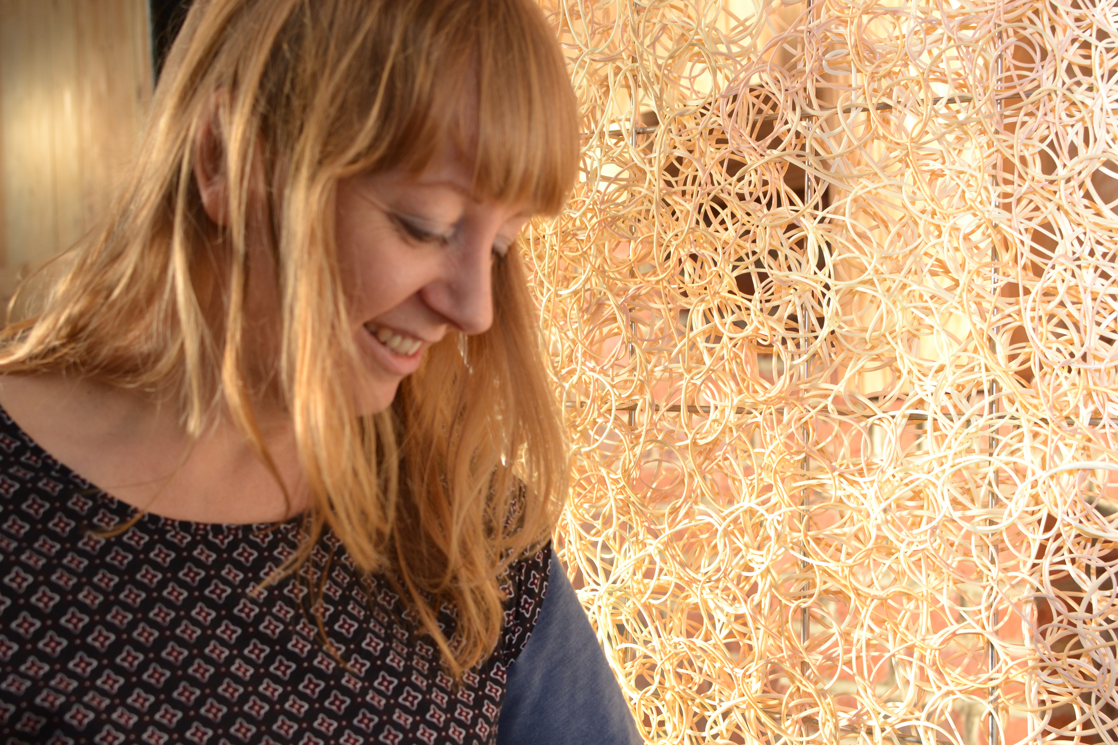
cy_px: 372
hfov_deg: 37.9
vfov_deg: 25.8
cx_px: 559
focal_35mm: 52
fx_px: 1630
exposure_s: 1/125
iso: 320
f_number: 5.6
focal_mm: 35
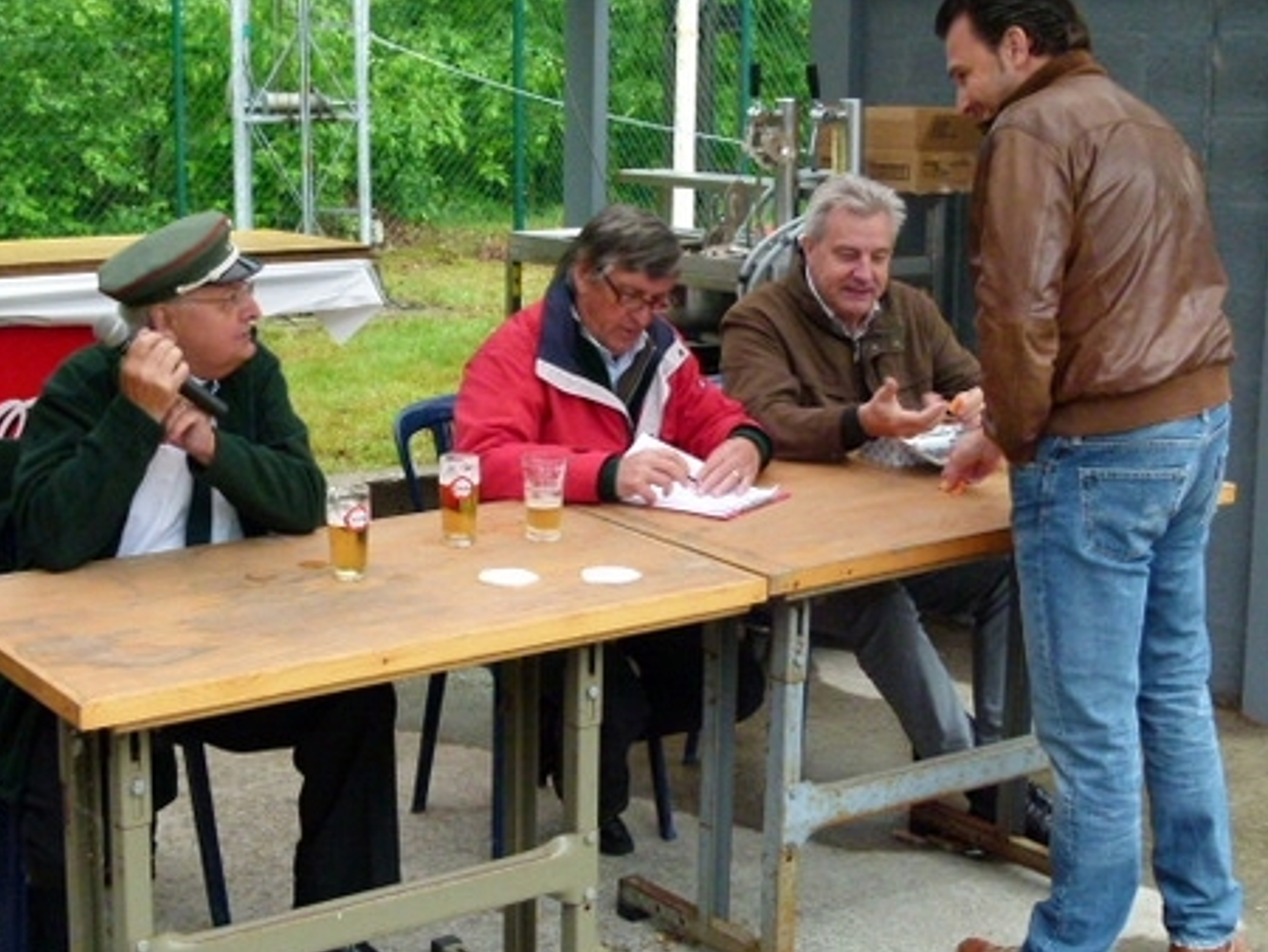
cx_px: 558
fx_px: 2052
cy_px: 437
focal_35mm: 56
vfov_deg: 26.1
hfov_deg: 34.3
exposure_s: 1/30
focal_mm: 7.6
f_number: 3.2
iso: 400
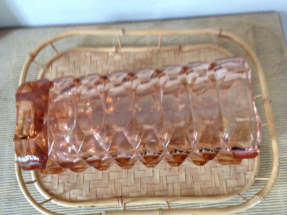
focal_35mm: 36
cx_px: 140
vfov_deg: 39.7
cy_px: 107
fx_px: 298
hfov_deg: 51.3
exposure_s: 1/15
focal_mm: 4.28
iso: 400
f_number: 2.4
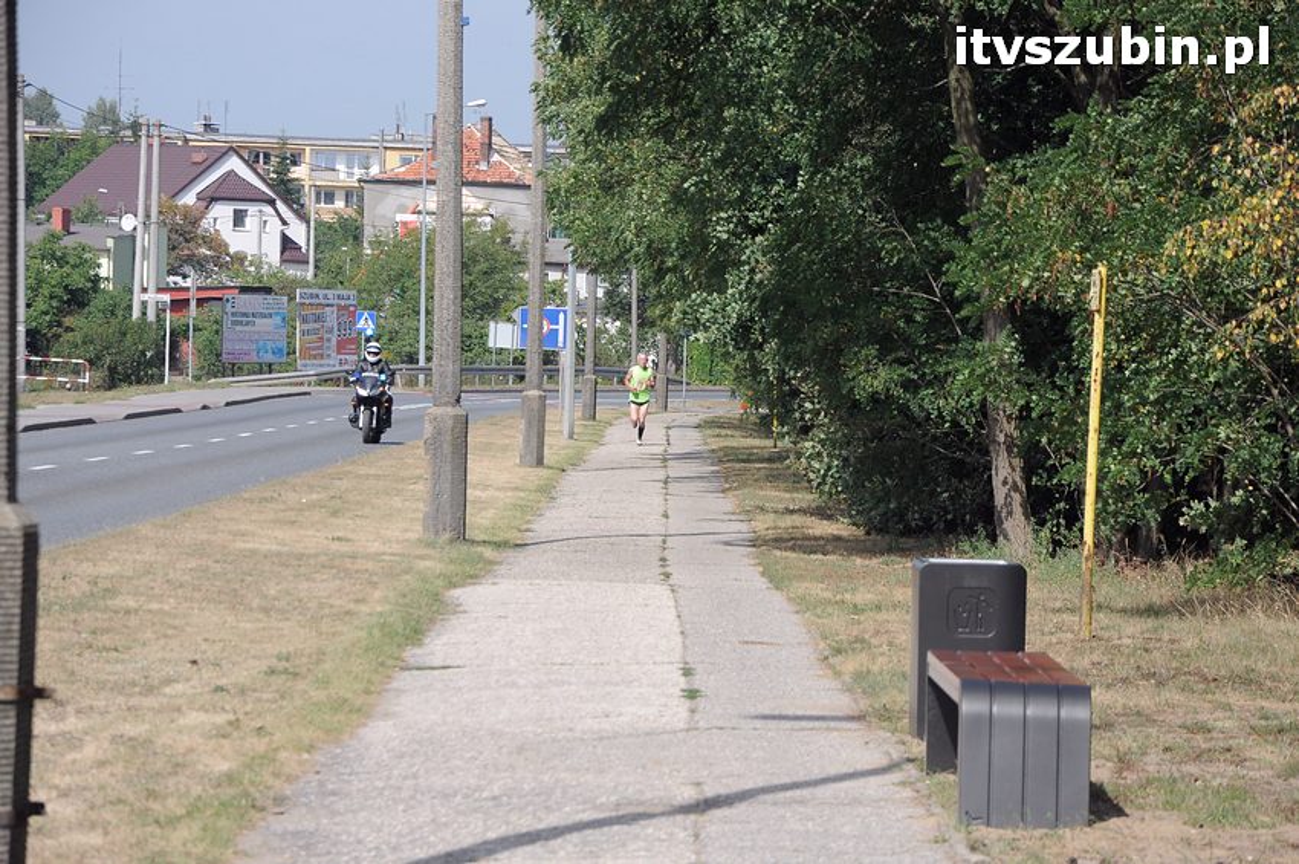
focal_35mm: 158
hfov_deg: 13.1
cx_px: 650
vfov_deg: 8.7
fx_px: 5678
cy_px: 432
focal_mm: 105
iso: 400
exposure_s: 1/1000
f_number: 8
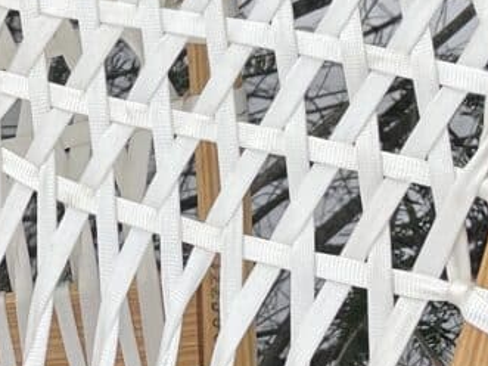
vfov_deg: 8.7
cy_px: -347
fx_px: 2269
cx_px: -88
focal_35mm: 161
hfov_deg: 12.0
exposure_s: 1/452
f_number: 1.6
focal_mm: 4.2
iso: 32
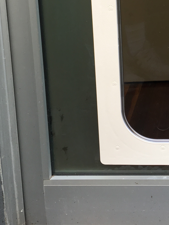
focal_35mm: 70
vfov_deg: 26.8
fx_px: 456
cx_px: 179
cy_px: 21
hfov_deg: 20.2
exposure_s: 1/50
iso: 32
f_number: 2.2
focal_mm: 4.15
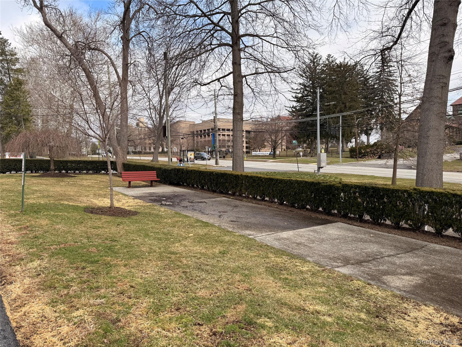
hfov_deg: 71.6
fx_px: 320
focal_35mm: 24
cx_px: 231
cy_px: 174
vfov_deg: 56.8
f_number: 1.78
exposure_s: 1/2703
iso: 80
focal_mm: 6.76
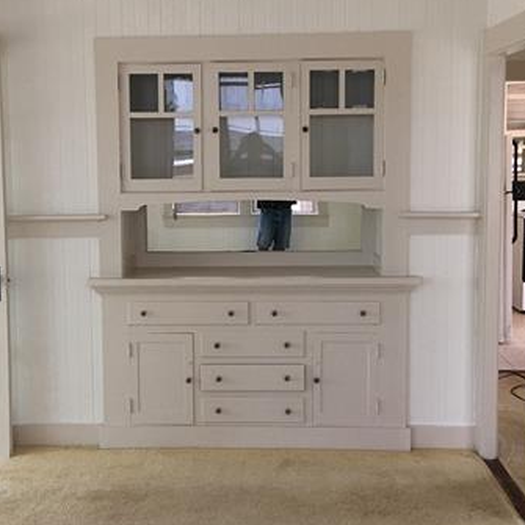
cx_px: 235
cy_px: 240
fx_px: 841
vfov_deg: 34.7
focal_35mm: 49
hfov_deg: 34.6
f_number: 2.2
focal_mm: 4.15
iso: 40
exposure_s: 1/30
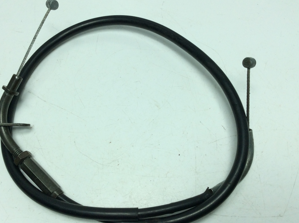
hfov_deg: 47.8
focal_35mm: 39
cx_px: 131
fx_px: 336
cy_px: 112
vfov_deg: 36.7
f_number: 2.4
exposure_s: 1/566
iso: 32
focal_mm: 3.3
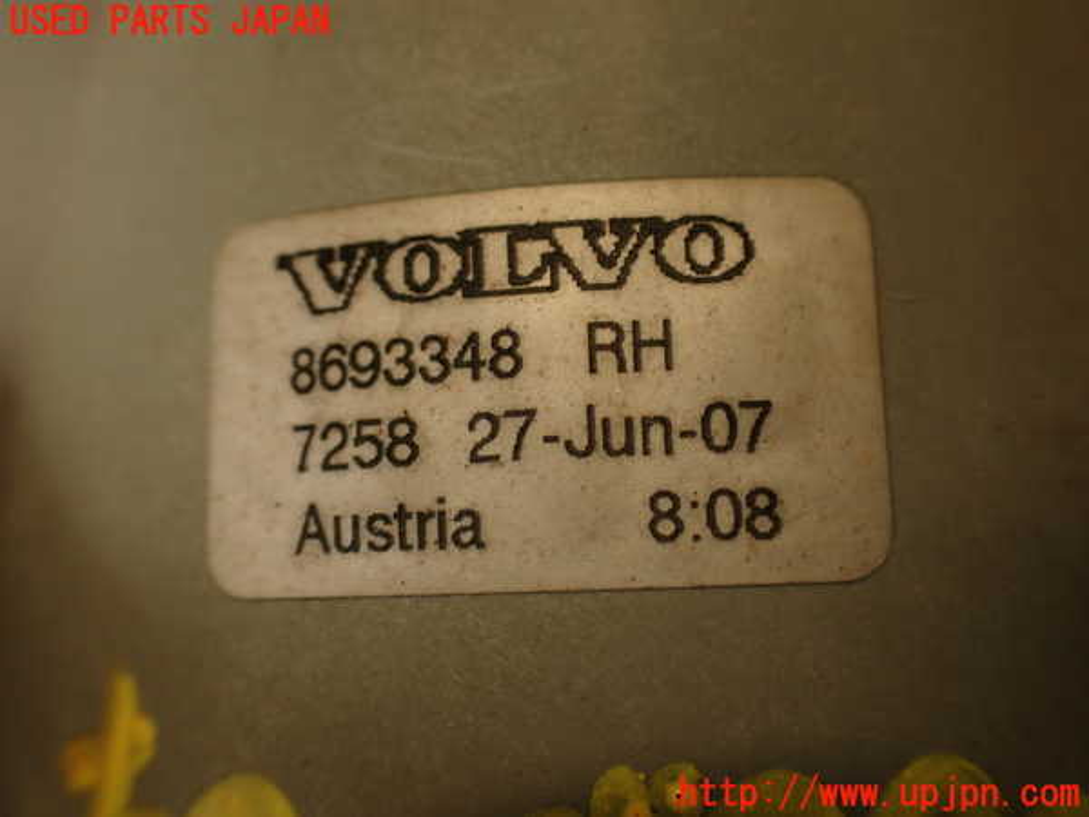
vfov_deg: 44.2
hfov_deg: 56.8
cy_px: 408
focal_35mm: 32
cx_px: 544
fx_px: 1007
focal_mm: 5.79
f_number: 2.4
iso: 200
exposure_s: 1/40
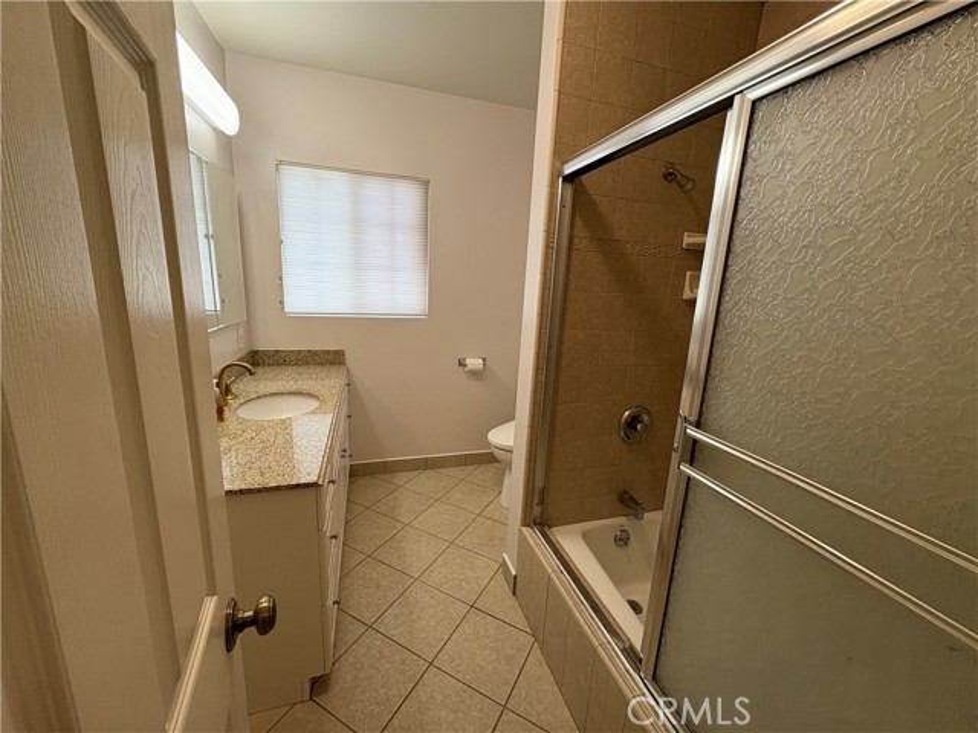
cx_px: 489
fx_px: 396
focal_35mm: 14
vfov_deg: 85.7
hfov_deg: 102.1
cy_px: 366
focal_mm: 2.22
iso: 160
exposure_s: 1/120
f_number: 2.2
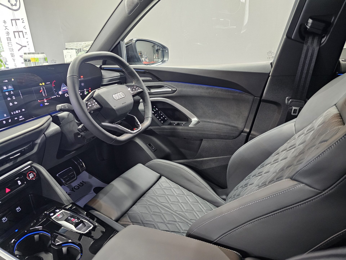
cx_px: 173
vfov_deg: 58.9
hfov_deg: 73.9
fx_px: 230
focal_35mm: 23
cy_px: 130
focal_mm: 6.3
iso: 640
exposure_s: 1/50
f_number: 1.7
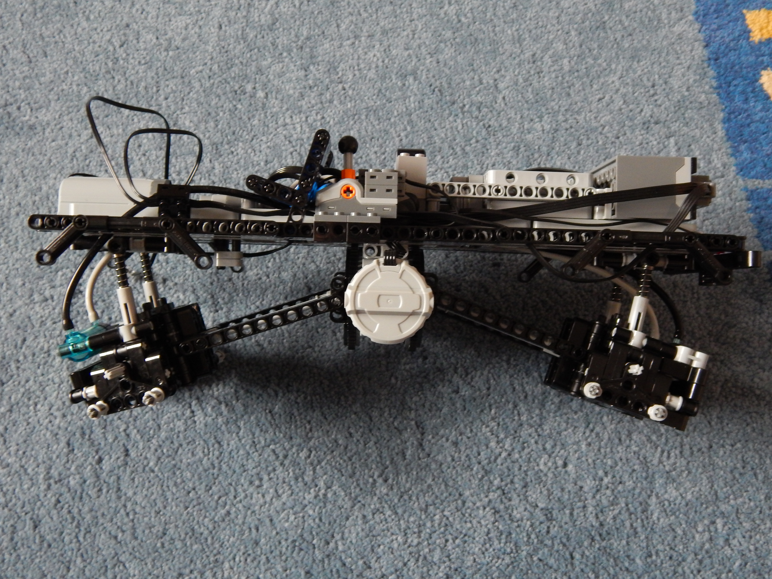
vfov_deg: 37.7
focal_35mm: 38
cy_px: 290
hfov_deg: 49.0
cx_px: 386
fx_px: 847
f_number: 3.4
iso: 400
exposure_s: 1/10
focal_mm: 6.8
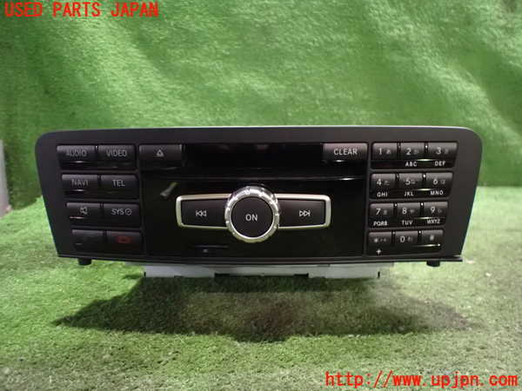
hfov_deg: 60.0
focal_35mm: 30
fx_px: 452
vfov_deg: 46.8
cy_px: 196
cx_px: 261
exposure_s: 1/25
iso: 1600
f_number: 2.3
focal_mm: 5.4
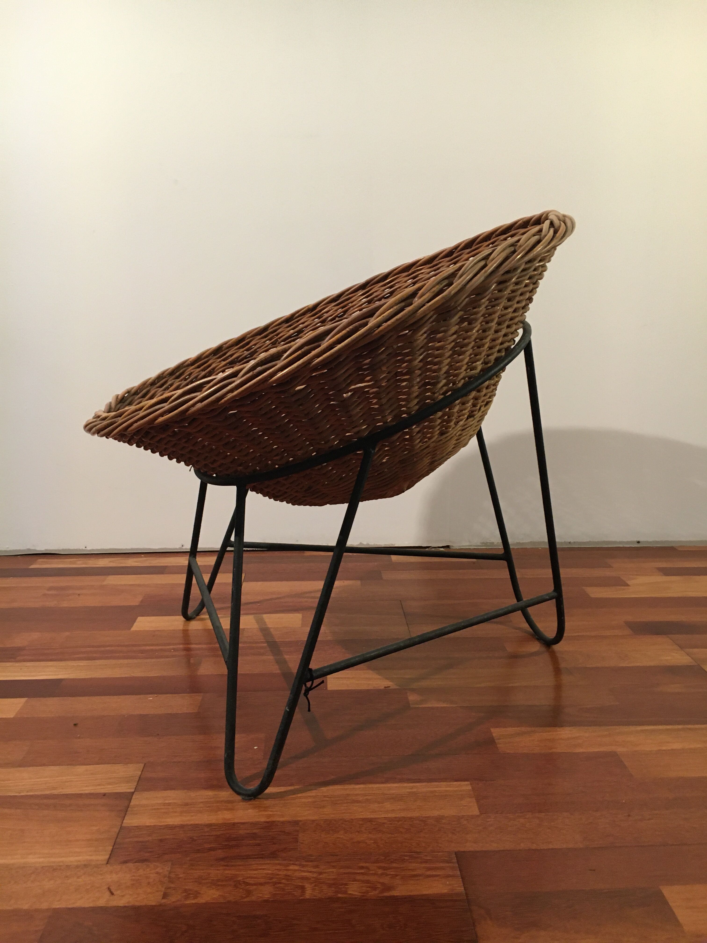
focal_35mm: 29
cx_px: 354
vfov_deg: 61.7
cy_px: 472
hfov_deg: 48.2
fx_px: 790
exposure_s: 1/33
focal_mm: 4.15
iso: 200
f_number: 2.2
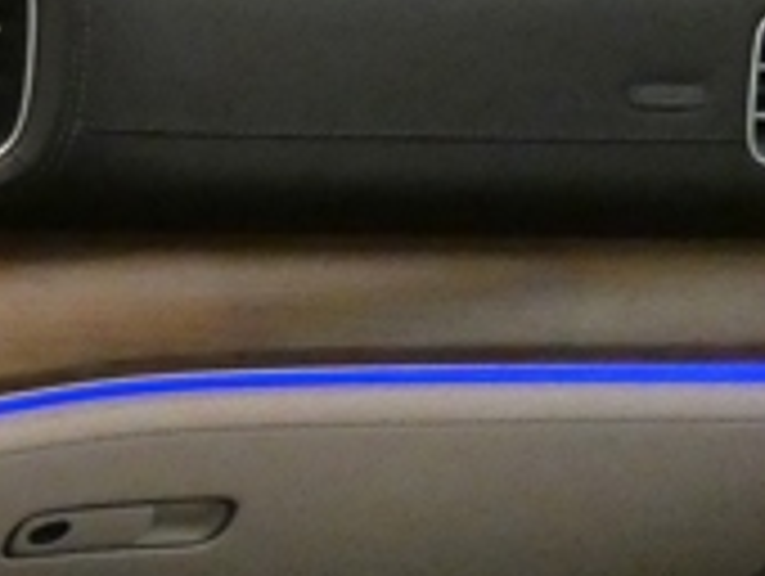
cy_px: 950
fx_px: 2080
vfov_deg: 14.4
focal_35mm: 94
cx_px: -608
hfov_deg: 17.1
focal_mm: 3.6
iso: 800
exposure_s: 1/60
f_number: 2.8
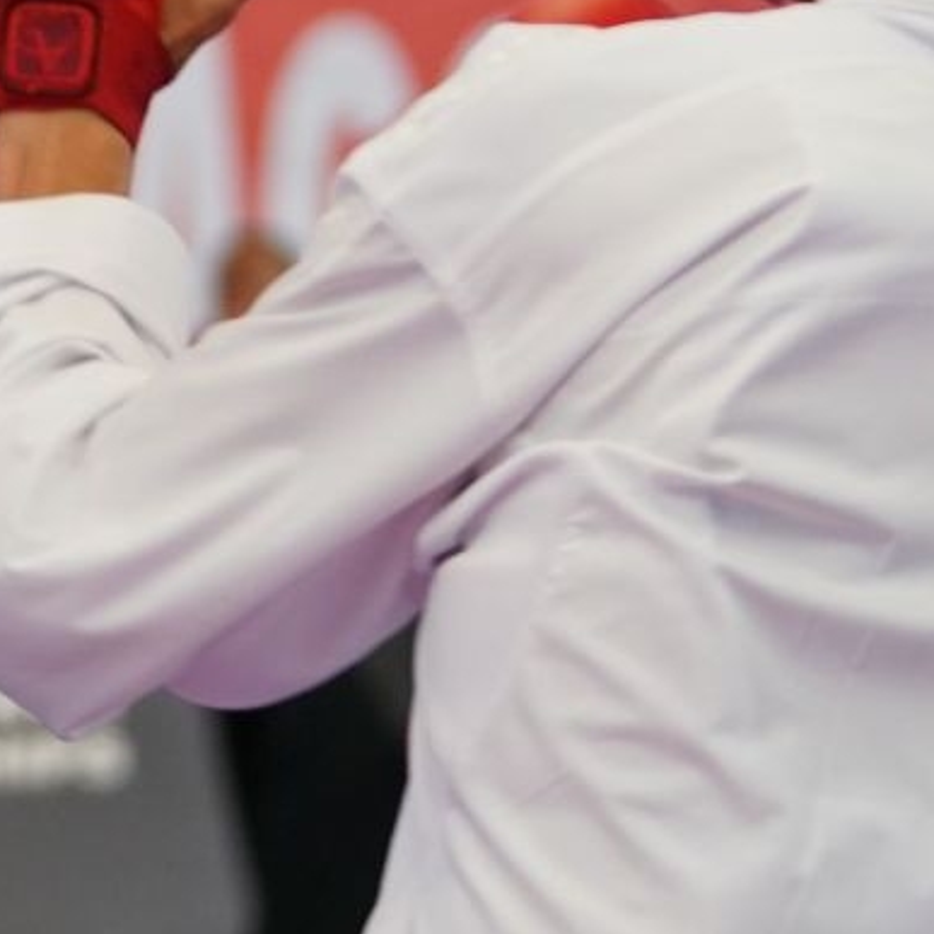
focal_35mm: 316
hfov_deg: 5.5
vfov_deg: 5.5
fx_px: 9646
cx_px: -311
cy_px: -239
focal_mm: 80
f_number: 2.8
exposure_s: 1/1000
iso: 1600
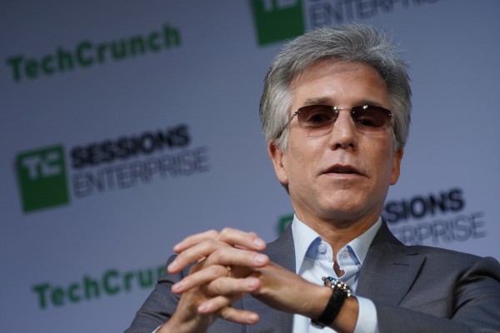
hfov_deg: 6.9
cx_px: 250
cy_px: 166
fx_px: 4125
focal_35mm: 297
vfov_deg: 4.6
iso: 1250
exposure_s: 1/160
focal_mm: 198
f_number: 6.3
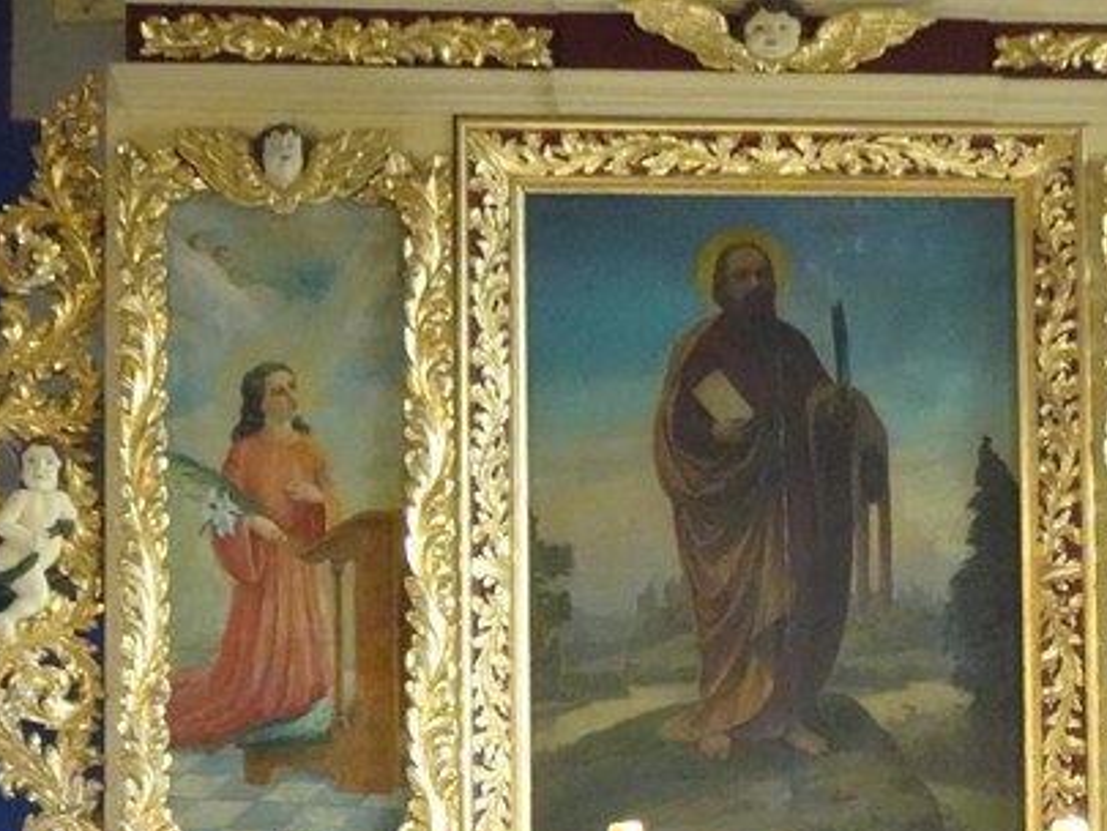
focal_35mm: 148
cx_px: 957
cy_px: 1022
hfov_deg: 13.2
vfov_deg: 9.9
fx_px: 4734
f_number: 4.5
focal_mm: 9.55
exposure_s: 1/60
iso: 1250
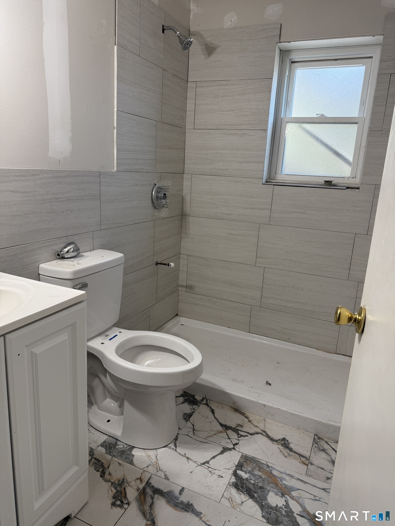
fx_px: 365
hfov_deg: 56.8
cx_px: 198
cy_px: 263
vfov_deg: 71.6
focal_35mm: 24
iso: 125
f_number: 1.78
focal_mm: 6.76
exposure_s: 1/120
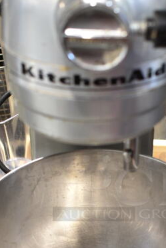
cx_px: 127
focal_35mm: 81
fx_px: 559
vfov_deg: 24.7
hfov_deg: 16.8
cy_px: 186
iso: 720
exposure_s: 1/30
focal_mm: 22
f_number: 3.8
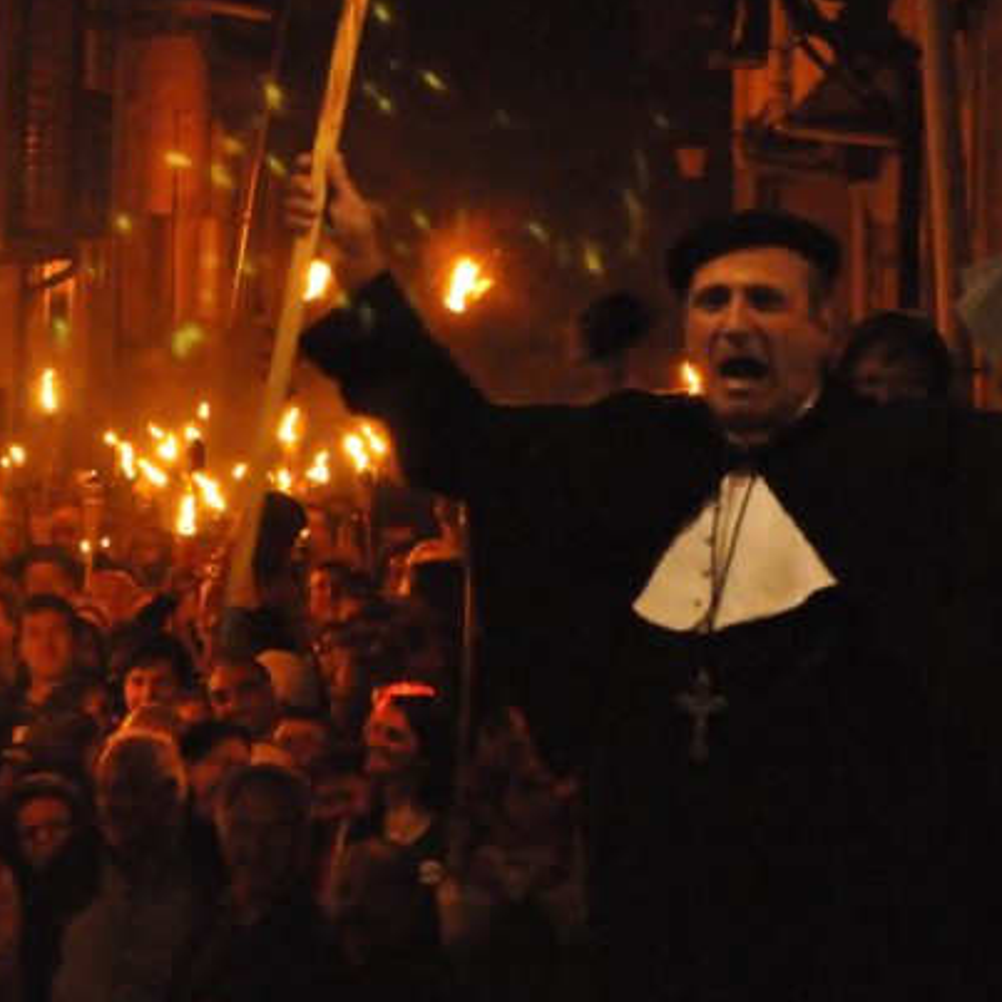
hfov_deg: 9.8
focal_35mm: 178
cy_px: 318
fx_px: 5832
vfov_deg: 9.8
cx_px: 52
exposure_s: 1/40
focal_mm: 55
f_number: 5.6
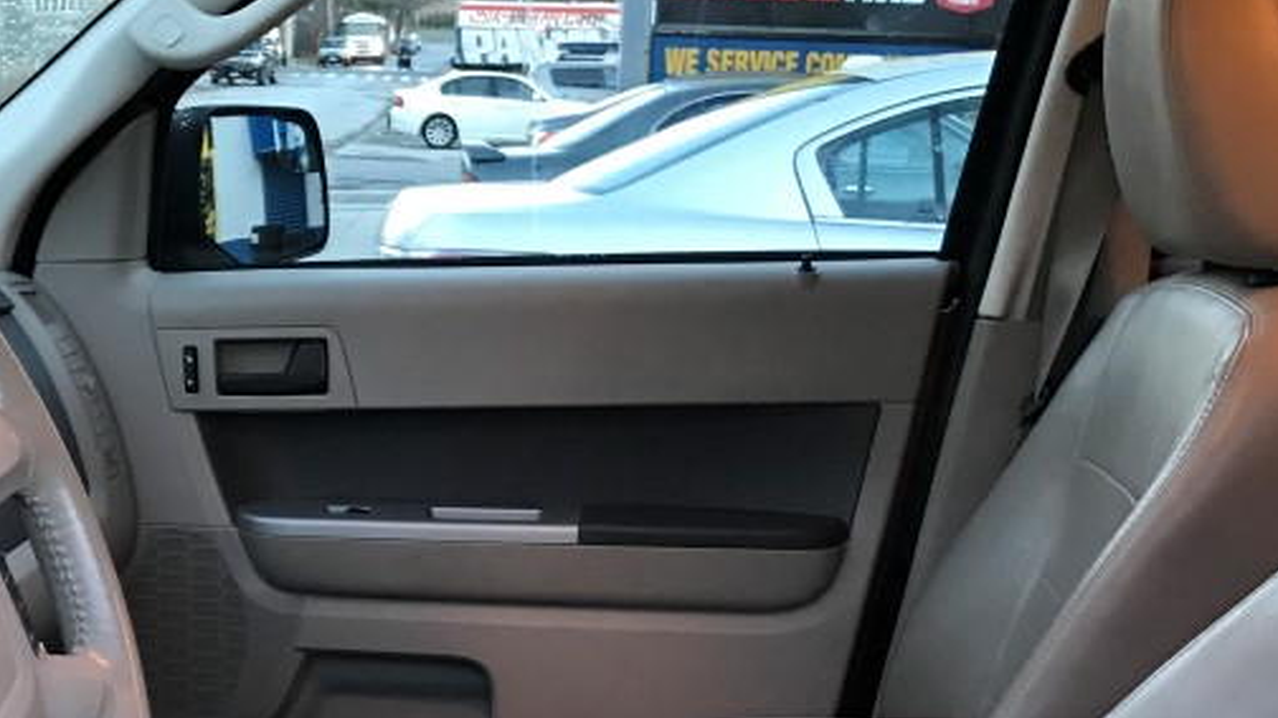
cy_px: 619
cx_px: 401
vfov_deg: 19.1
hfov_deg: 33.5
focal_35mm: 62
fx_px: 2100
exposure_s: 1/15
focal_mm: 3.99
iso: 50
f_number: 1.8
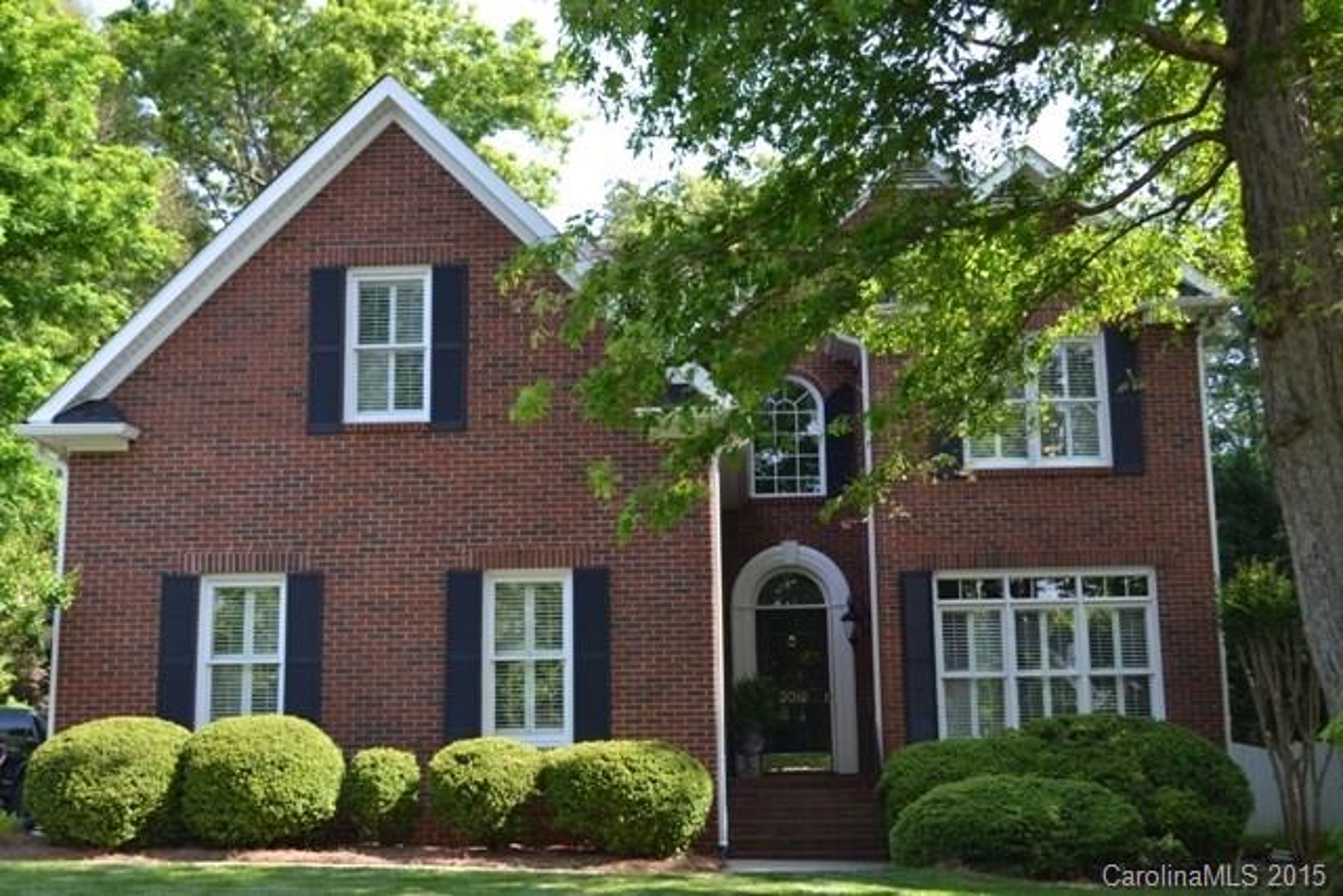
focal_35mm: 48
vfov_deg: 28.1
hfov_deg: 41.1
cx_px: 672
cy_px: 448
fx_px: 1791
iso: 160
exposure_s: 1/125
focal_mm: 32
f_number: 5.6
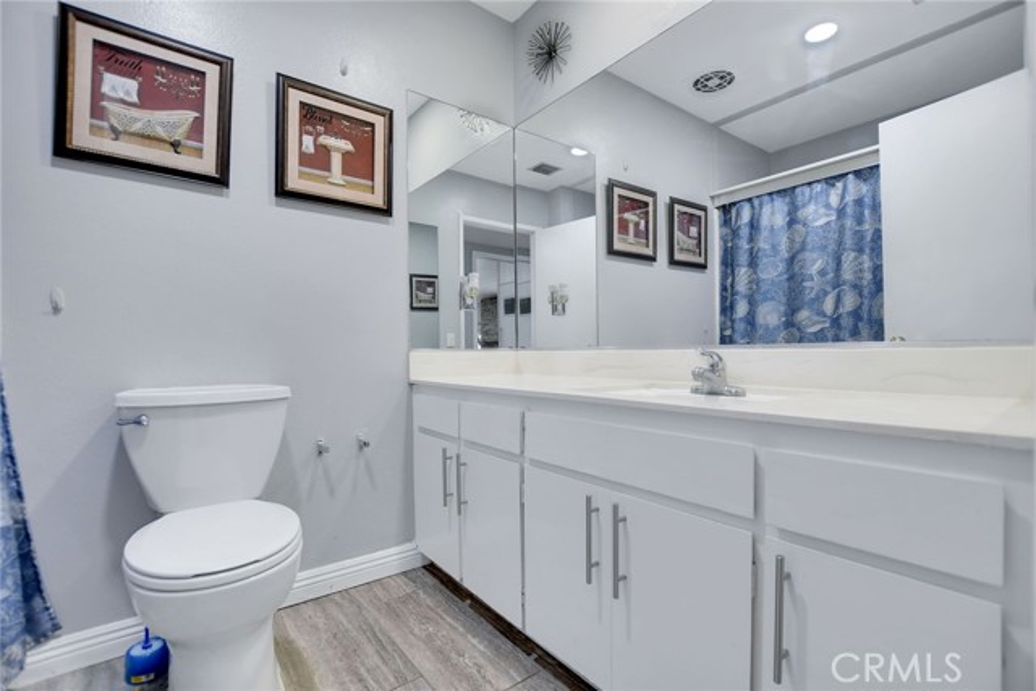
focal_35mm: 15
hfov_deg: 100.4
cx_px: 518
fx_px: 432
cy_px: 346
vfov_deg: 77.4
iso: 400
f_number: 4.5
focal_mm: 10
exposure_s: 1/80
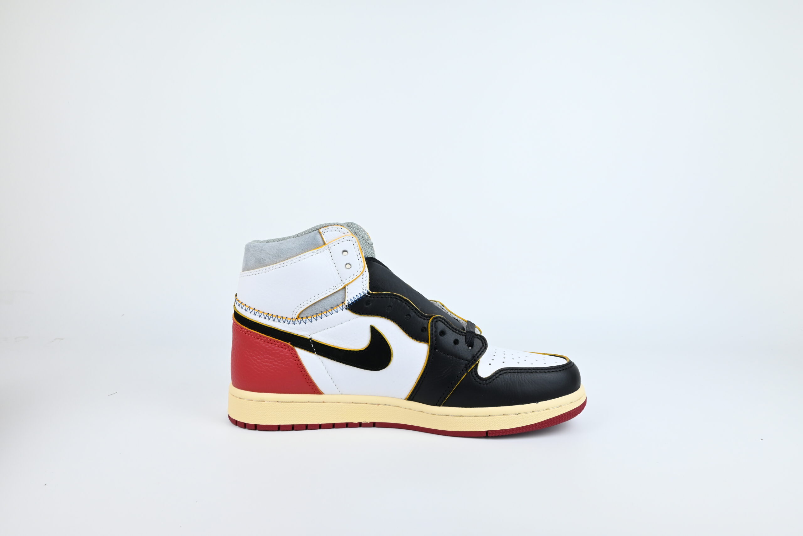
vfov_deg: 53.2
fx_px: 536
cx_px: 402
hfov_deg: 73.7
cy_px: 268
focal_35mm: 24
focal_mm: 24
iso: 800
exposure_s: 1/125
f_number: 18
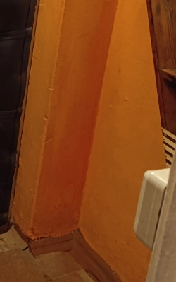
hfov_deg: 18.1
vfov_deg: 29.5
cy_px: 16
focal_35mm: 66
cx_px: -69
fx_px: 506
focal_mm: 6.14
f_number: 1.6
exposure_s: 1/33.3
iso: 1250
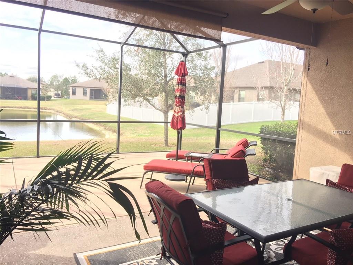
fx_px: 296
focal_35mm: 29
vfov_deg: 48.2
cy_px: 132
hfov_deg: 61.7
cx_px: 176
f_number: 2.2
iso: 32
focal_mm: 4.15
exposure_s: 1/171
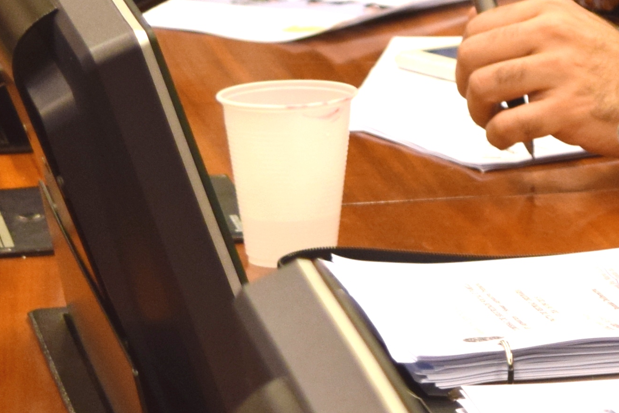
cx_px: 1115
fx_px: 4711
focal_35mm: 274
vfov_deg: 5.0
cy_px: -210
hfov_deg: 7.3
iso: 400
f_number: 5.6
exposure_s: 1/125
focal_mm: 40
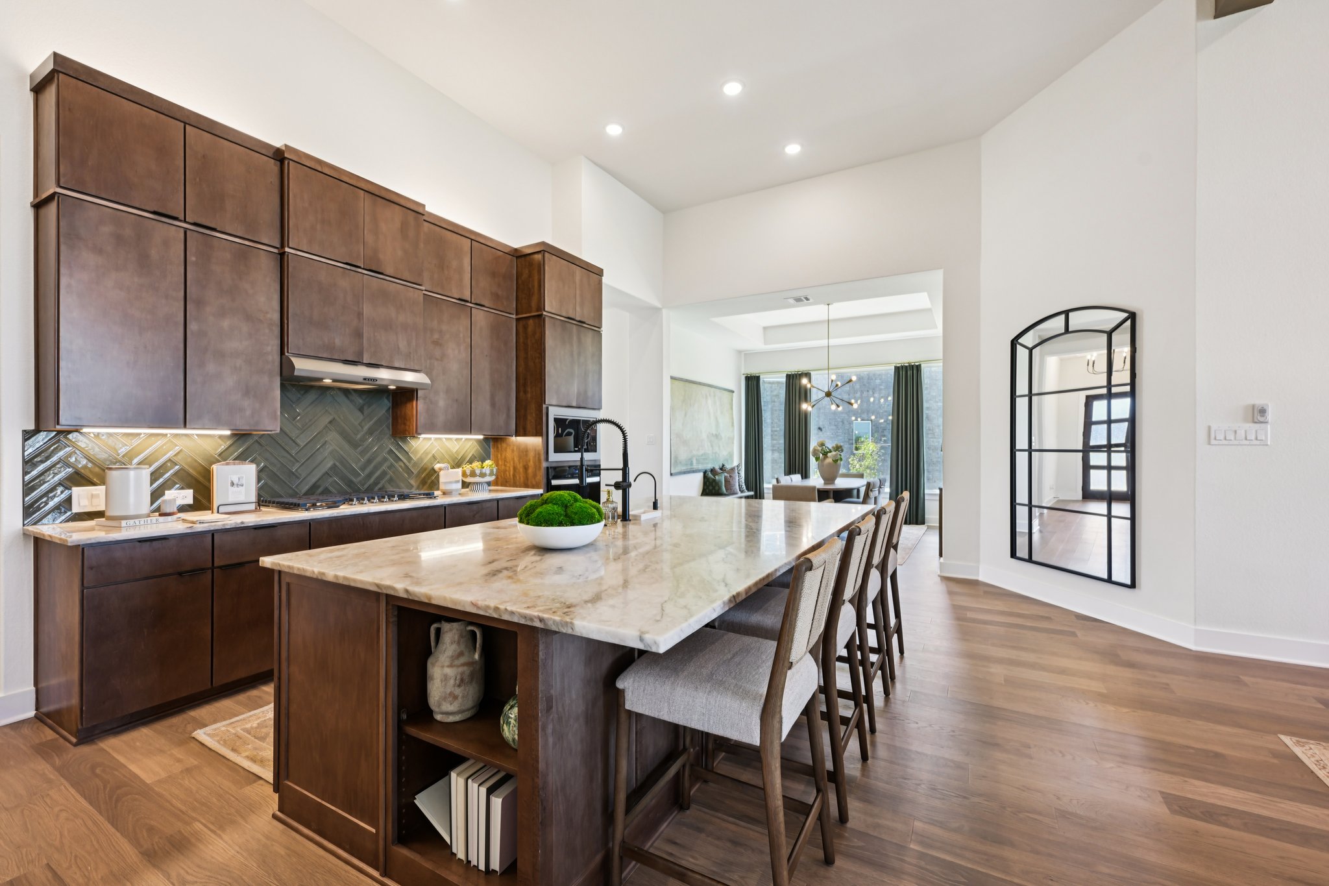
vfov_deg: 77.3
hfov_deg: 100.4
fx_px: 554
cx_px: 664
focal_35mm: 15
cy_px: 443
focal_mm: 15
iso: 280
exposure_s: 1/15
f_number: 6.7
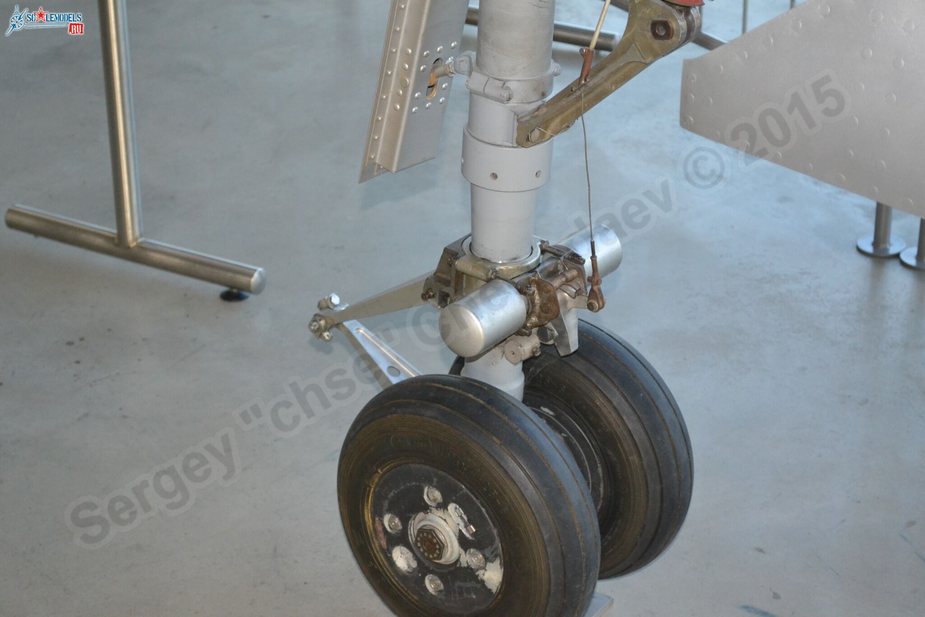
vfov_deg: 18.9
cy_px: 308
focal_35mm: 72
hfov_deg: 28.1
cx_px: 462
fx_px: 1850
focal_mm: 48
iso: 1800
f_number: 5.6
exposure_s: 1/60
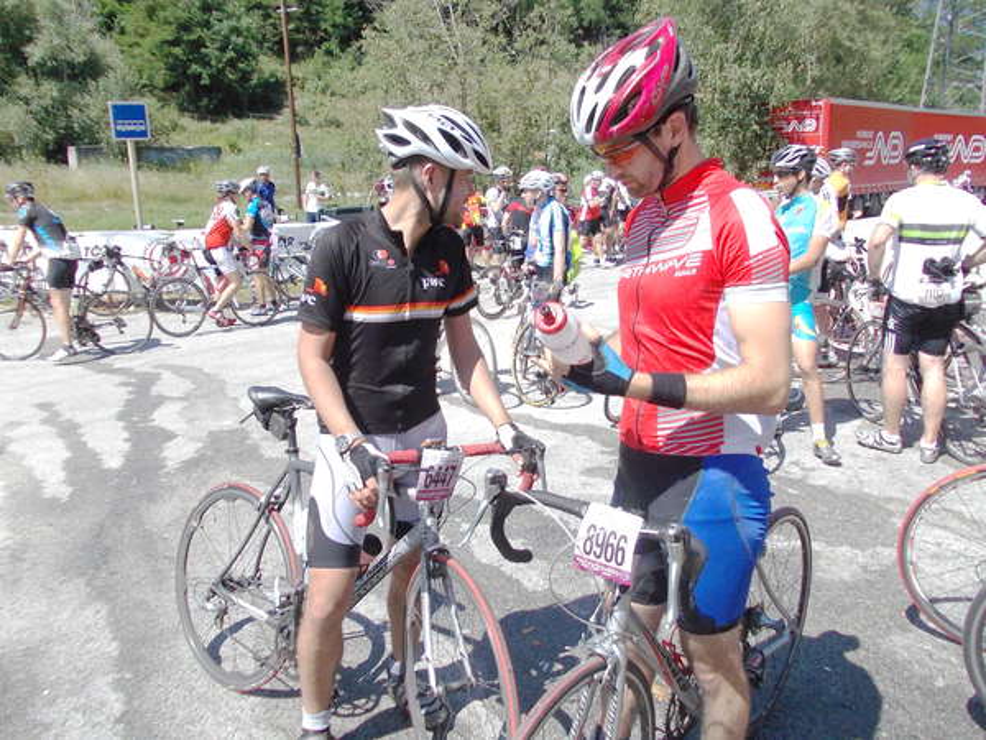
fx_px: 798
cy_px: 370
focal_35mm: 28
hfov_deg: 63.4
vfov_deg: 49.7
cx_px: 493
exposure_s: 1/320
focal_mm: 4
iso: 80
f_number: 5.4
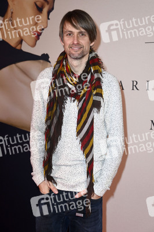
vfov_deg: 23.9
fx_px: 546
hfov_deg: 16.0
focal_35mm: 85
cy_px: 116
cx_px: 77
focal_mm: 85
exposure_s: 1/200
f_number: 5.6
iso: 640
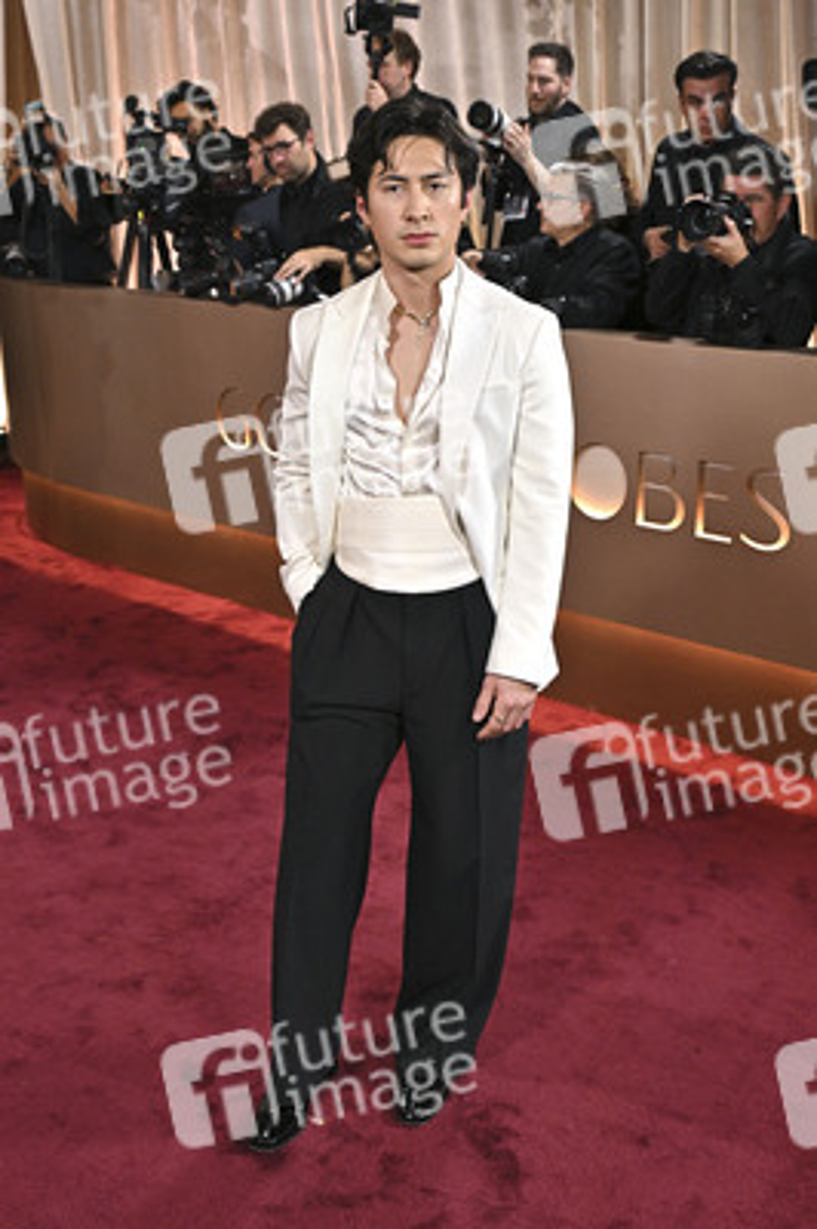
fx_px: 1466
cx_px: 408
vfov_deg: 45.5
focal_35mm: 43
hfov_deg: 31.1
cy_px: 614
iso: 2500
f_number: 5.6
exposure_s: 1/320
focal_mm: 43
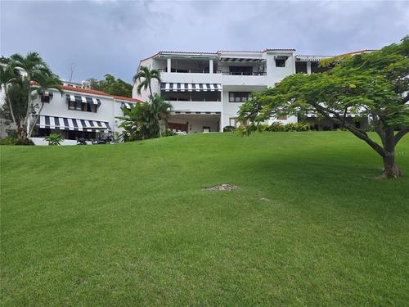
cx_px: 204
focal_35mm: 23
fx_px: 272
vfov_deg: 58.9
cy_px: 154
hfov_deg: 73.9
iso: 12
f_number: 1.7
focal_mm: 6.3
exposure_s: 1/262
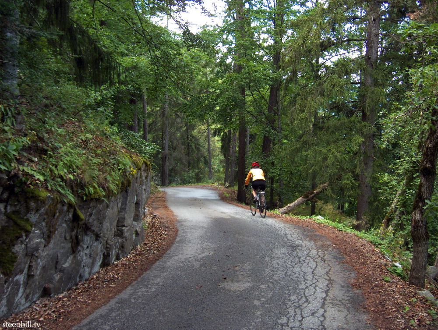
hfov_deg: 47.8
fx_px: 494
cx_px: 219
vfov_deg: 36.9
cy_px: 165
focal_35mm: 39
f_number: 2.8
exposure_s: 1/115
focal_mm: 8
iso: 200
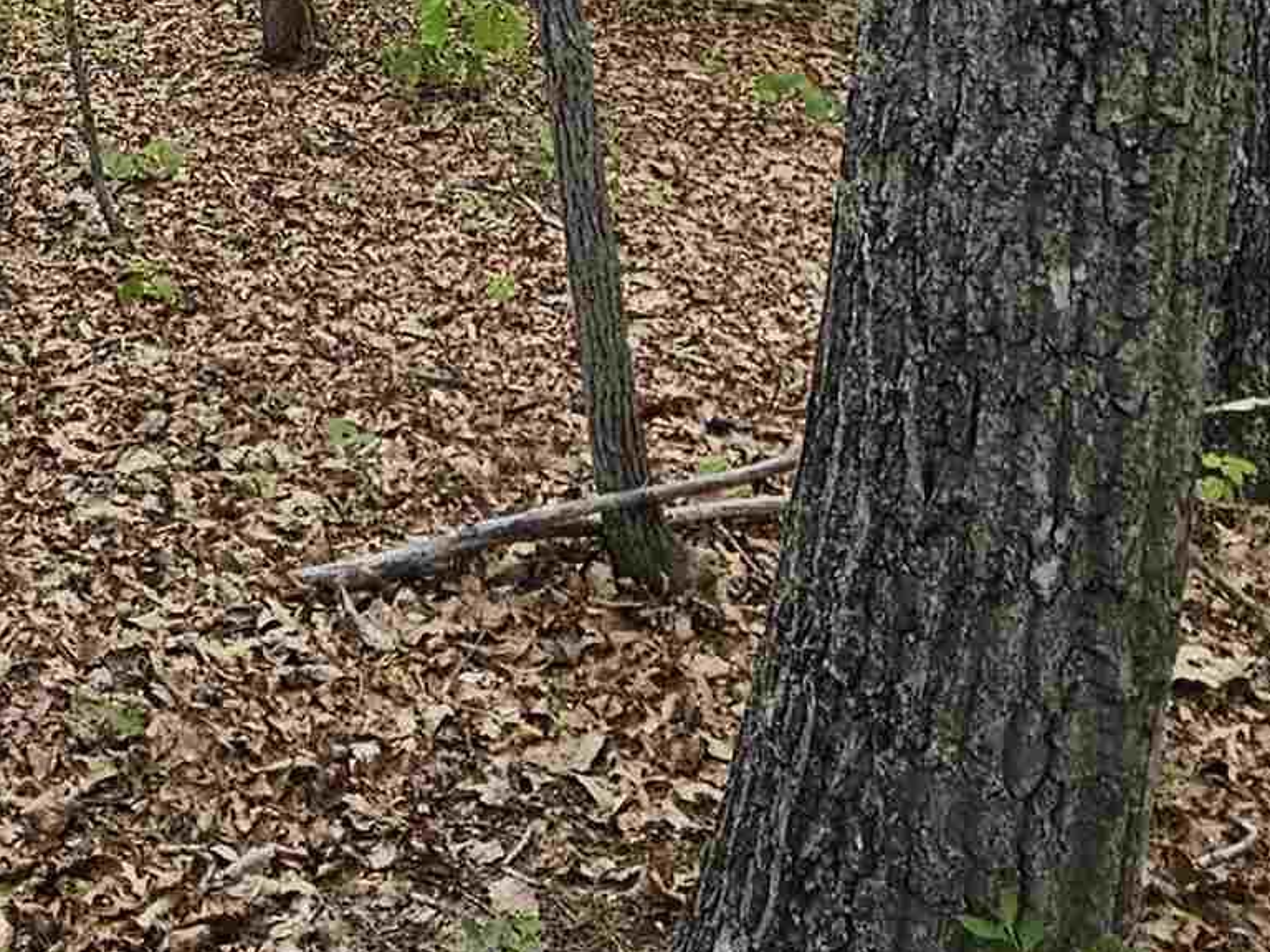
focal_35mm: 52
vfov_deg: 23.2
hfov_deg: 33.5
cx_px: -15
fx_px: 1908
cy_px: -428
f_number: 2.2
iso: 160
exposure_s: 1/359
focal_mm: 2.2
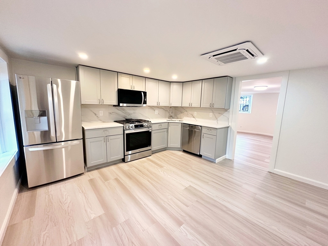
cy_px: 123
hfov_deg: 102.1
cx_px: 164
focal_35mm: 14
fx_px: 133
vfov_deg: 85.7
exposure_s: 1/120
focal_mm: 2.22
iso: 320
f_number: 2.2
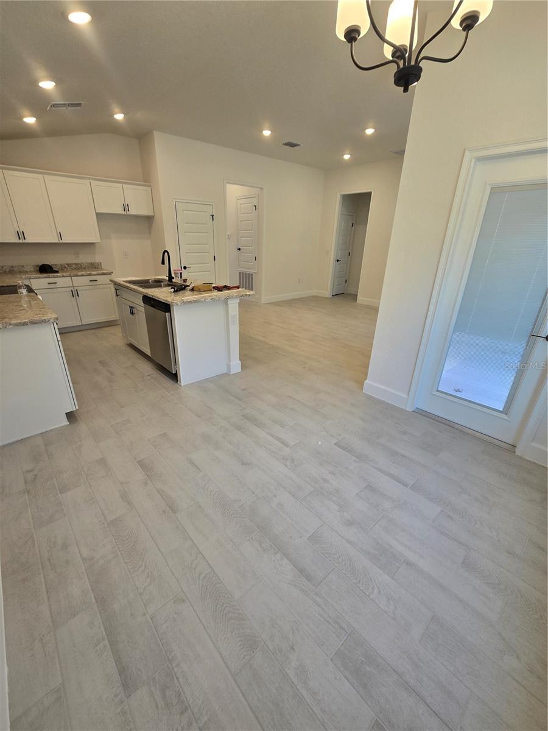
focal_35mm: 13
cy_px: 366
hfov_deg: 89.9
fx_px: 274
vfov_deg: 106.2
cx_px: 274
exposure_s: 1/60
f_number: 2.2
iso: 64
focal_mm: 2.2
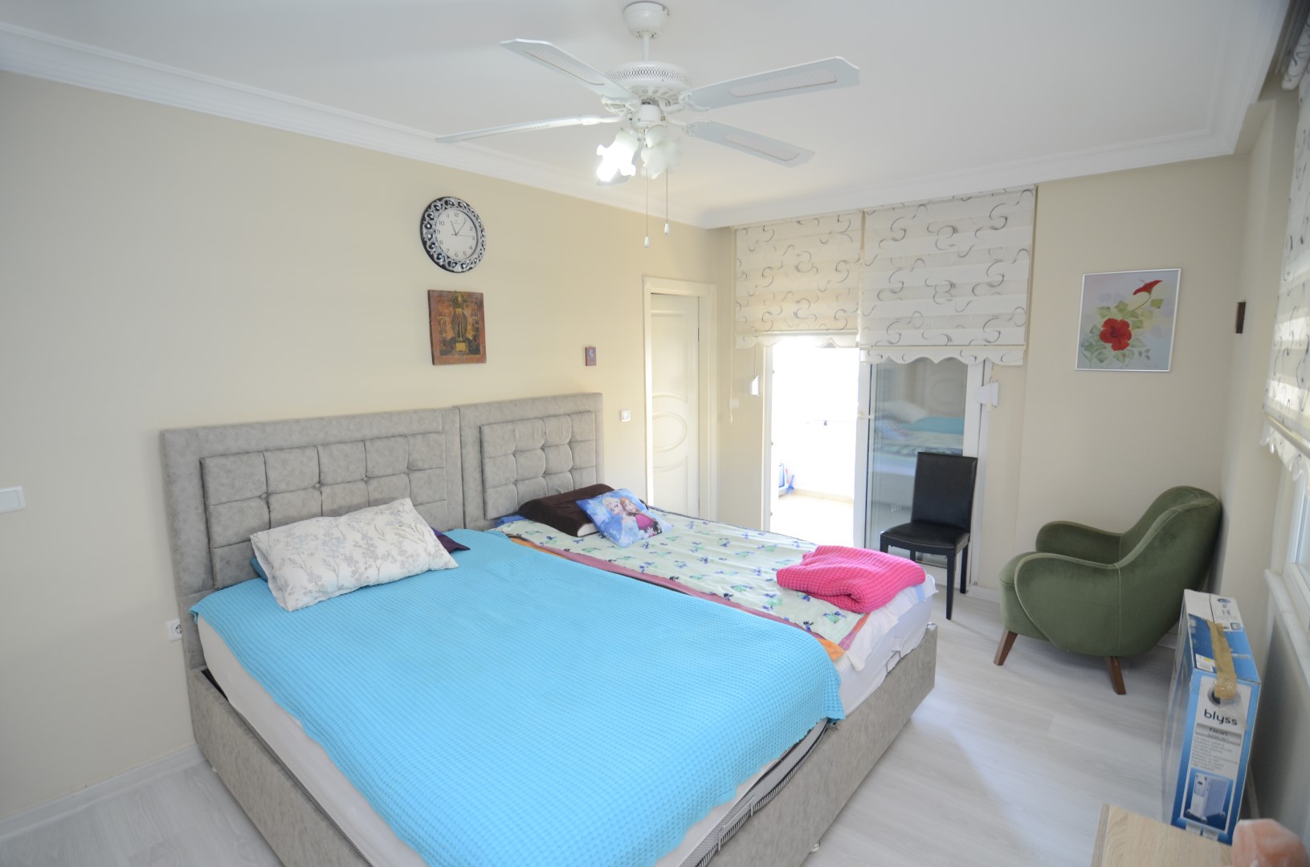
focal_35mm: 16
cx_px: 655
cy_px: 434
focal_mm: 11
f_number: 2.8
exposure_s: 1/15
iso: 400
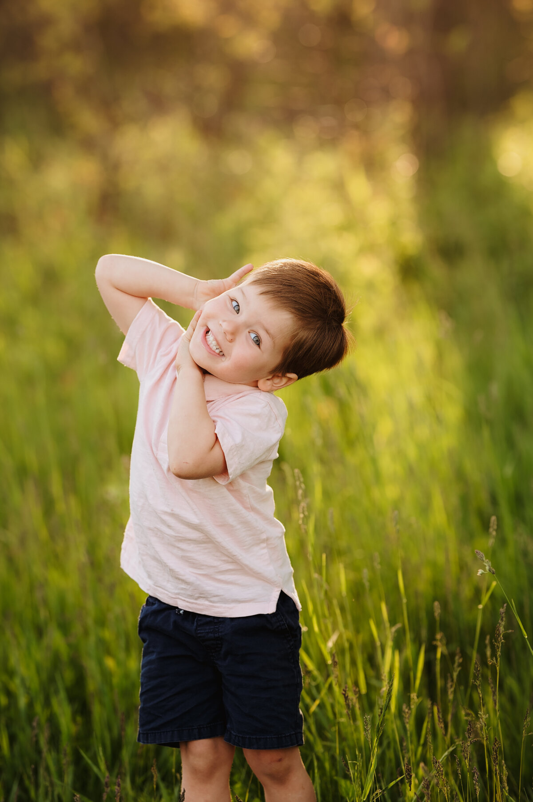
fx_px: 3003
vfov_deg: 15.2
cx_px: 266
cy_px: 401
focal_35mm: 135
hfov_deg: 10.1
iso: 160
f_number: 2.8
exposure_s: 1/400
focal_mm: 135
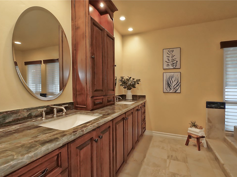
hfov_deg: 91.0
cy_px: 94
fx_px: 116
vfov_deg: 74.6
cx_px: 119
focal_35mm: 17
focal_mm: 8
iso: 2500
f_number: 7.1
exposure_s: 1/60
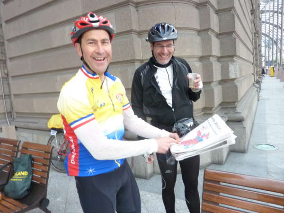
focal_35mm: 25
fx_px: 205
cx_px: 142
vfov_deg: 54.9
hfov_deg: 69.4
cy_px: 106
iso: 400
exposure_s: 1/60
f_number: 3.3
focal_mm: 4.1
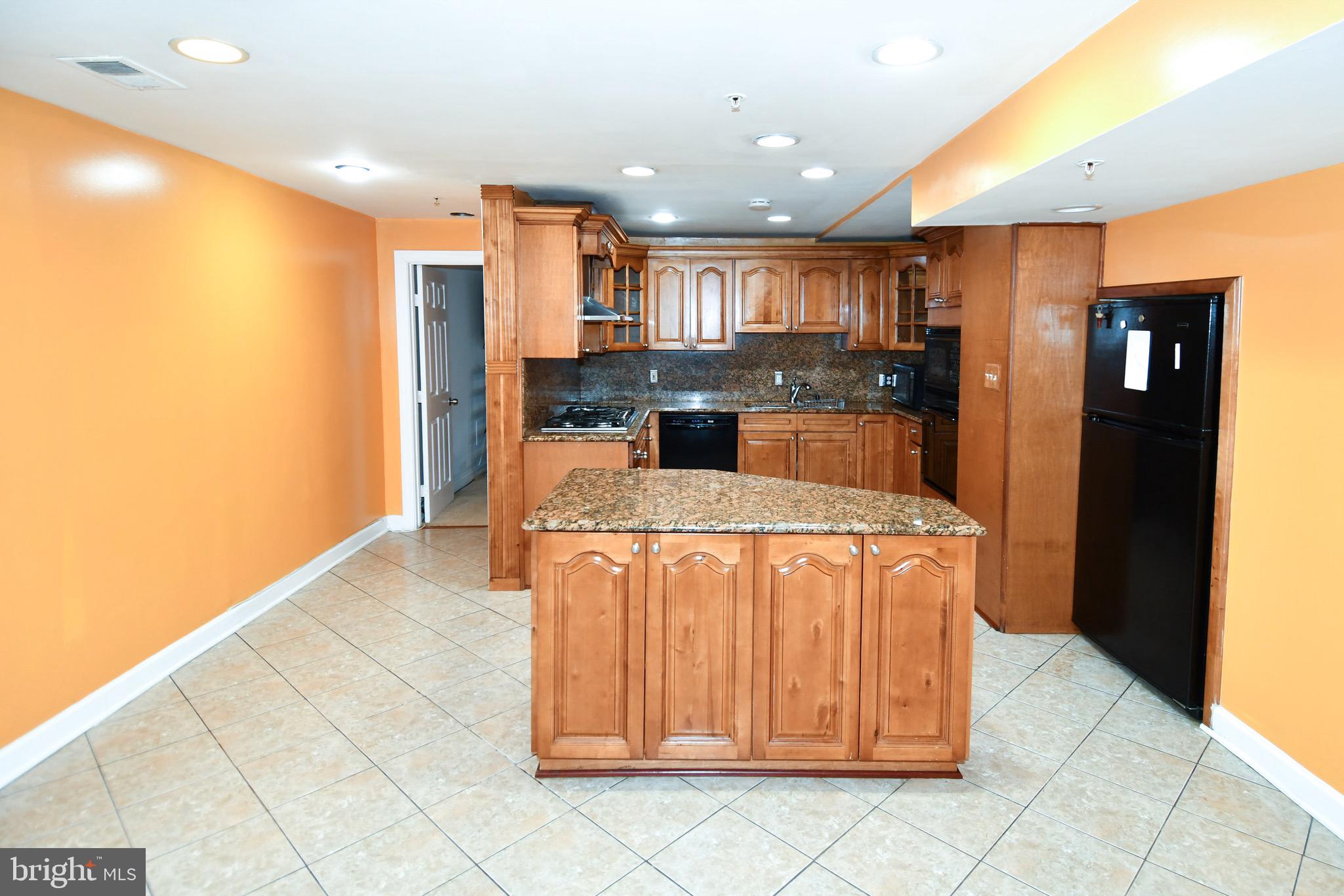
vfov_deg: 67.4
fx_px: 672
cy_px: 448
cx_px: 672
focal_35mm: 18
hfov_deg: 90.0
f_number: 4
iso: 720
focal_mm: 12
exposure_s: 1/60
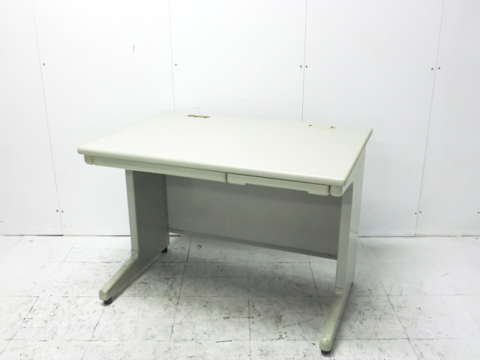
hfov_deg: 49.0
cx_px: 240
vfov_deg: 37.7
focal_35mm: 38
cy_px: 180
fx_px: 527
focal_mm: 6.9
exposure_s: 1/50
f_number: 3.9
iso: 800
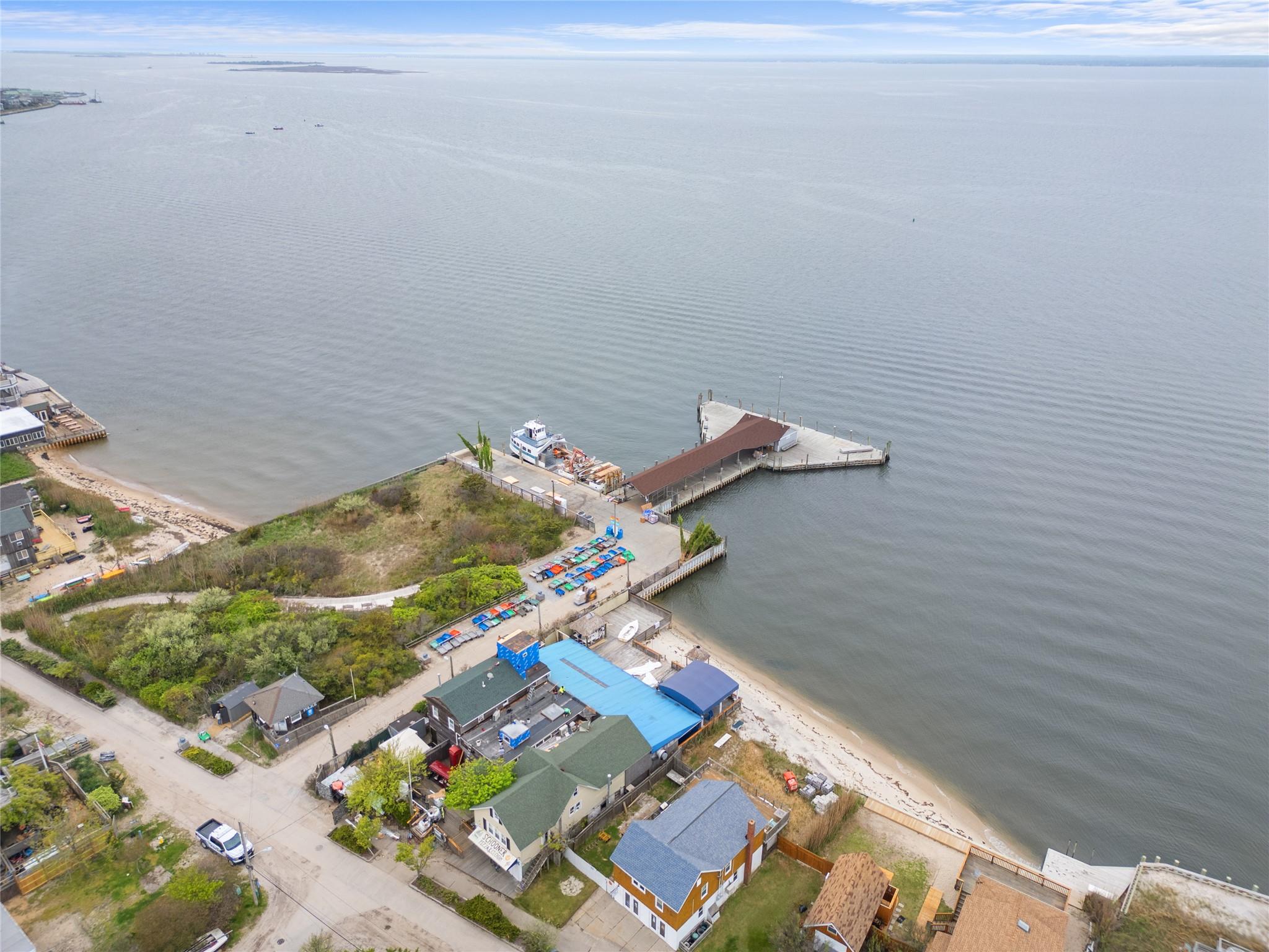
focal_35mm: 24
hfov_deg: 71.6
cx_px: 634
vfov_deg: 56.8
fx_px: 880
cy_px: 476
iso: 110
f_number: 1.7
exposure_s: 1/160
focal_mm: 6.72
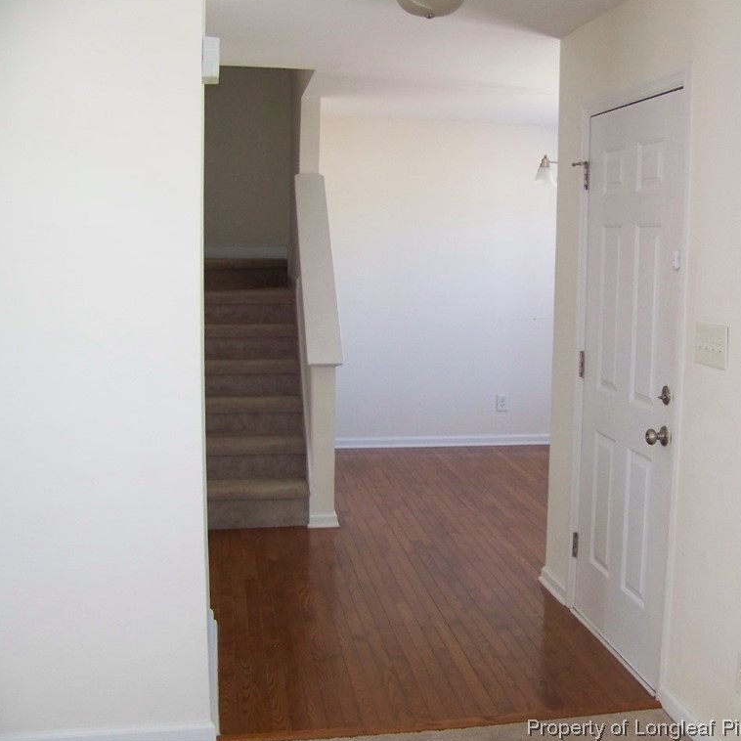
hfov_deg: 39.0
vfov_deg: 39.2
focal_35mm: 43
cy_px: 369
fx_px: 1041
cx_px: 451
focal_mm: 5.85
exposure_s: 1/30
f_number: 2.8
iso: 200
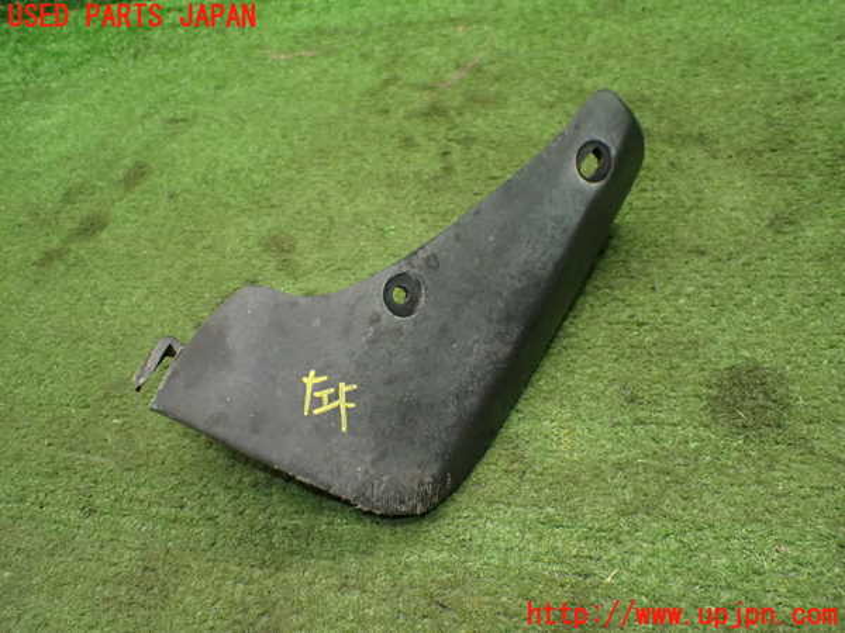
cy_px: 316
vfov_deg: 46.8
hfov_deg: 60.0
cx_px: 422
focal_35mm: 30
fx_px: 732
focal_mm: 5.4
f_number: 2.3
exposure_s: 1/125
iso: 800
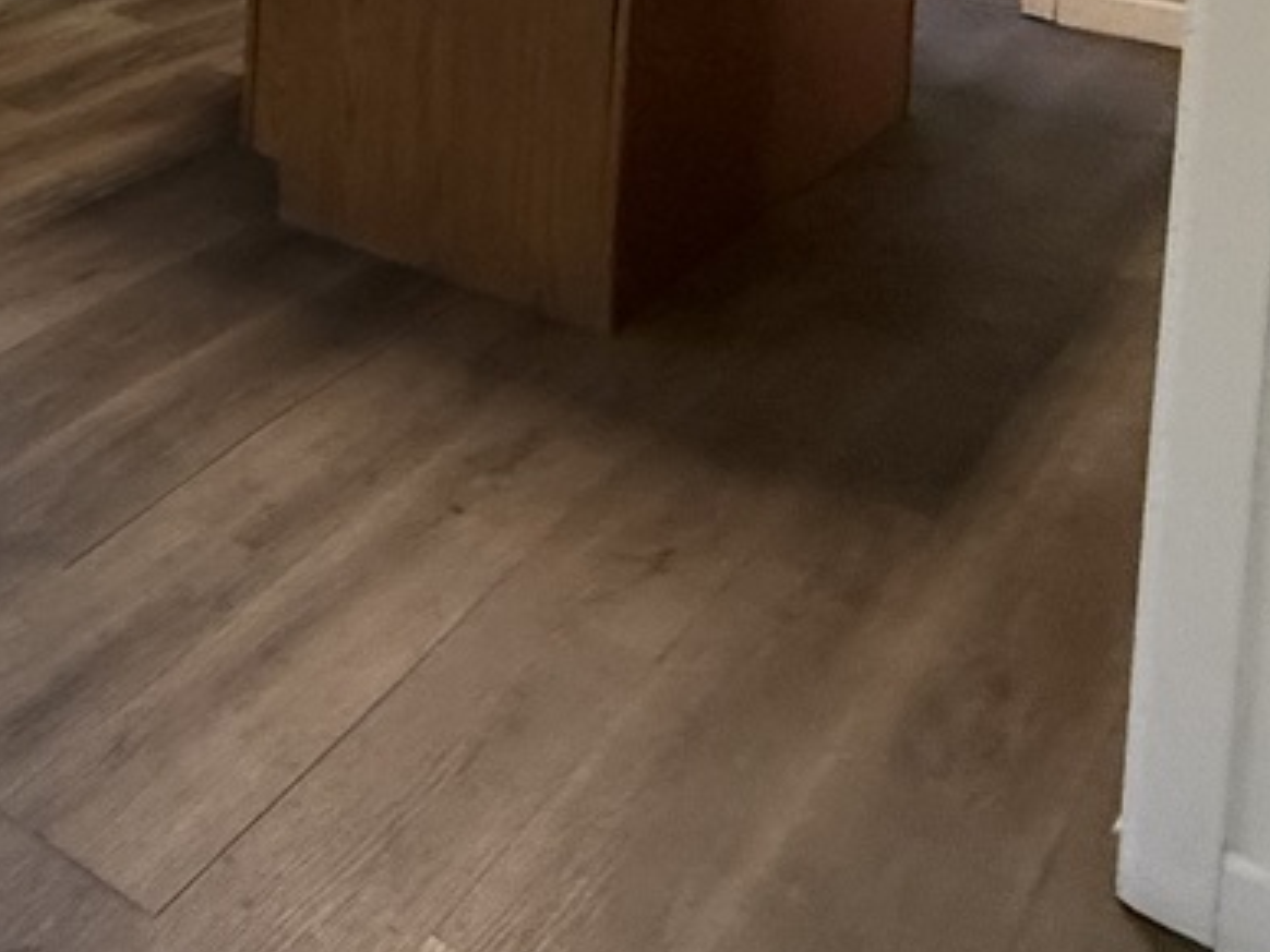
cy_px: -484
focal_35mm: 52
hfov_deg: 28.2
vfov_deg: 22.7
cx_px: -501
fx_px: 1908
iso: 400
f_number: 2.2
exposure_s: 1/120
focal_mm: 2.22
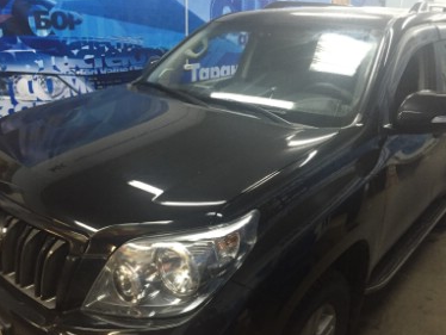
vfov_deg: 45.5
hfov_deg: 58.3
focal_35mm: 31
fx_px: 400
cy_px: 174
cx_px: 217
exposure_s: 1/25
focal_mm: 4.15
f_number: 2.2
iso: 250
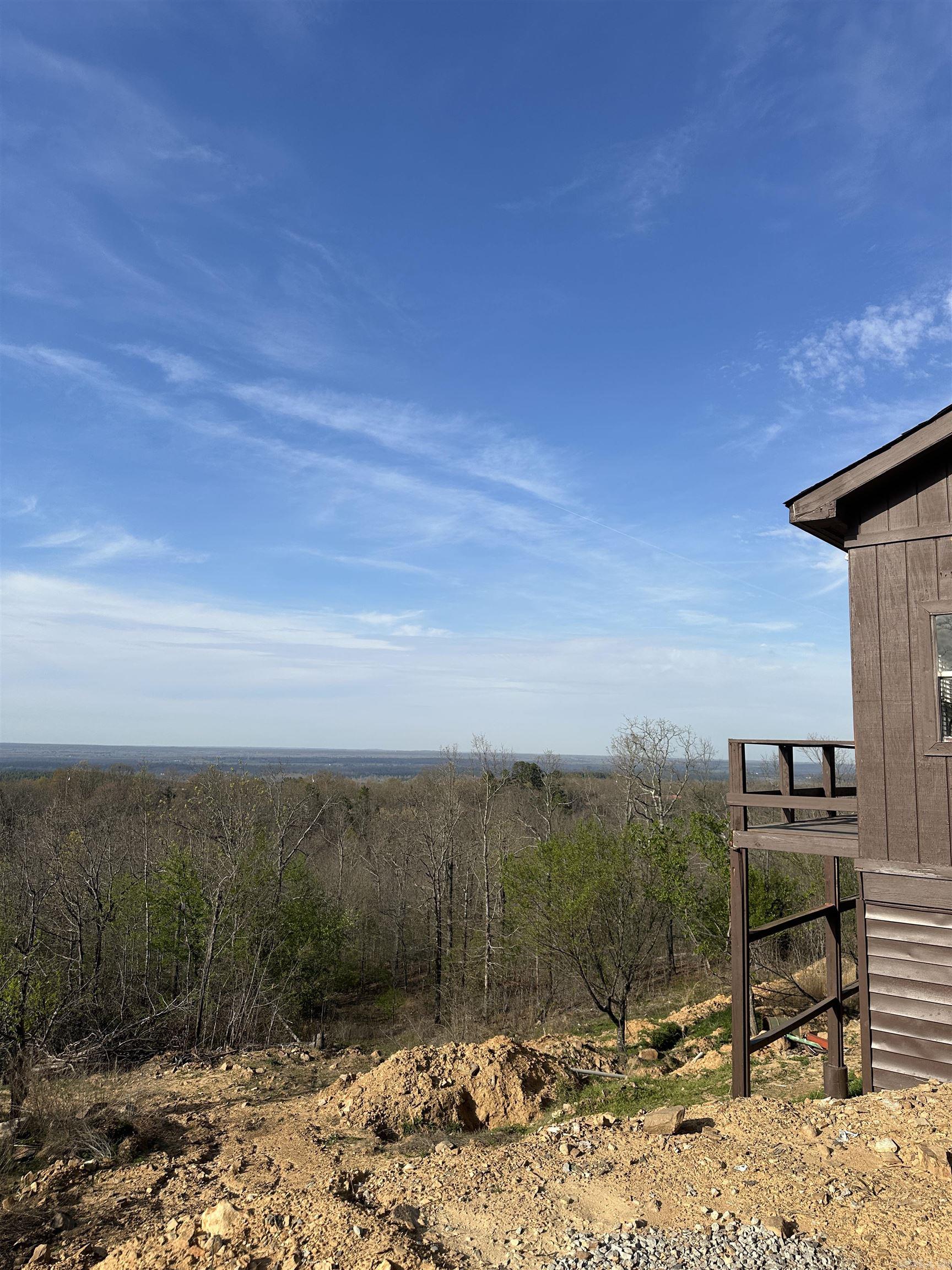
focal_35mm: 24
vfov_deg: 71.6
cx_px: 476
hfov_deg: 56.8
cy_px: 635
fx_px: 880
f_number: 1.78
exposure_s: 1/5525
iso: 80
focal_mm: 6.86
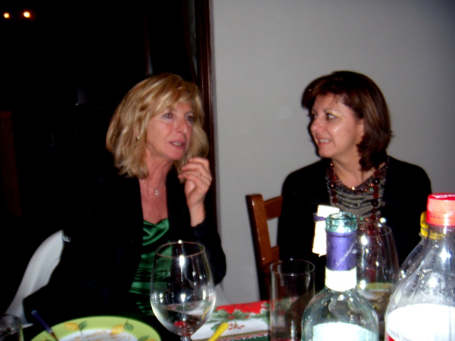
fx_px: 499
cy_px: 170
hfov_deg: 49.0
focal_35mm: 38
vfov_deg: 37.7
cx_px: 228
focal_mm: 6.4
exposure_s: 1/60.2
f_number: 3.5
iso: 100
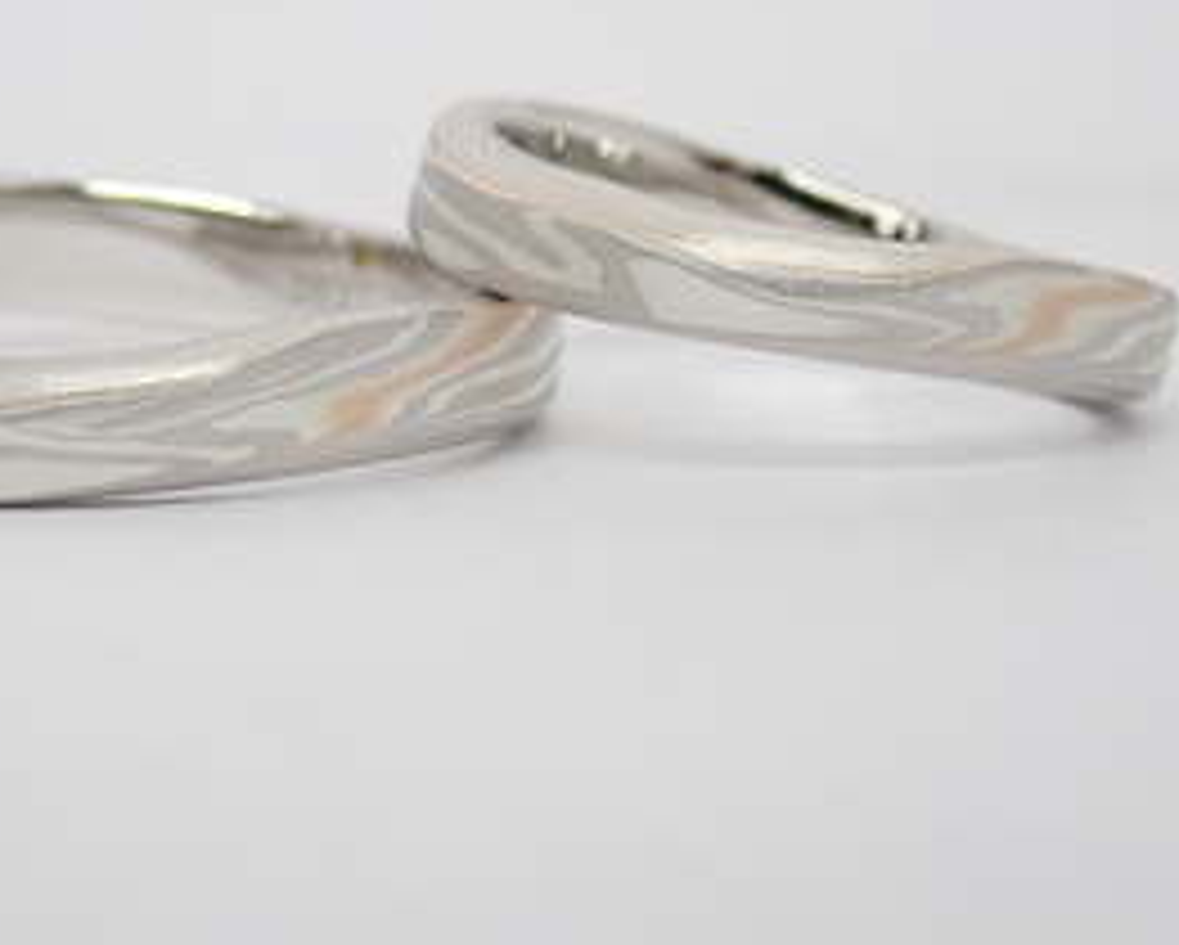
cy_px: 304
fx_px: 4505
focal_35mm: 129
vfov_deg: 12.0
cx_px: 432
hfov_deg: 14.9
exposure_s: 1/125
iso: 200
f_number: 4.1
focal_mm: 13.65
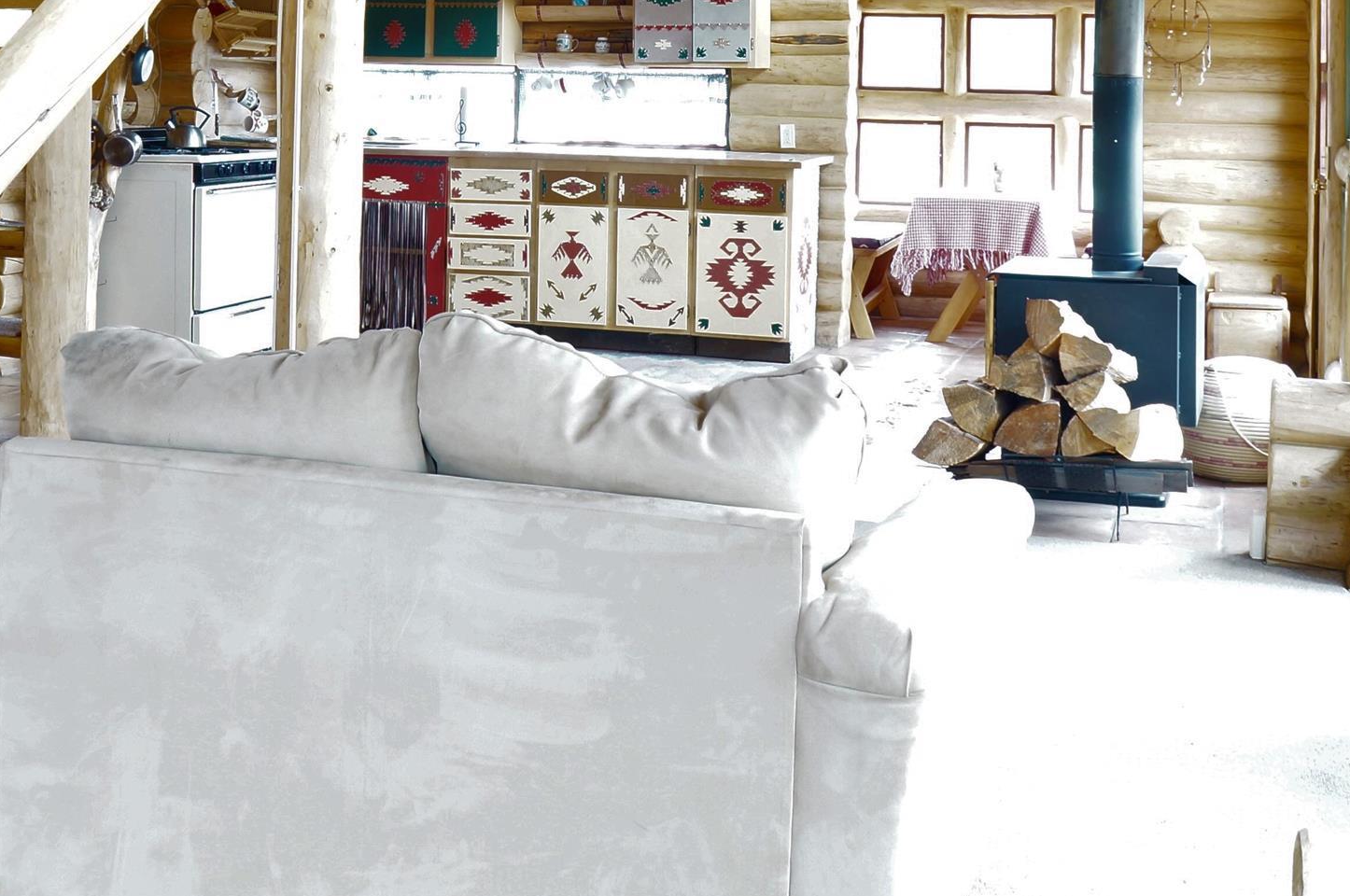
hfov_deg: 38.8
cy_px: 11
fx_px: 1910
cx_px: 535
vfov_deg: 25.2
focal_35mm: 51
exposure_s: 1
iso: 200
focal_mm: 16
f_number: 8
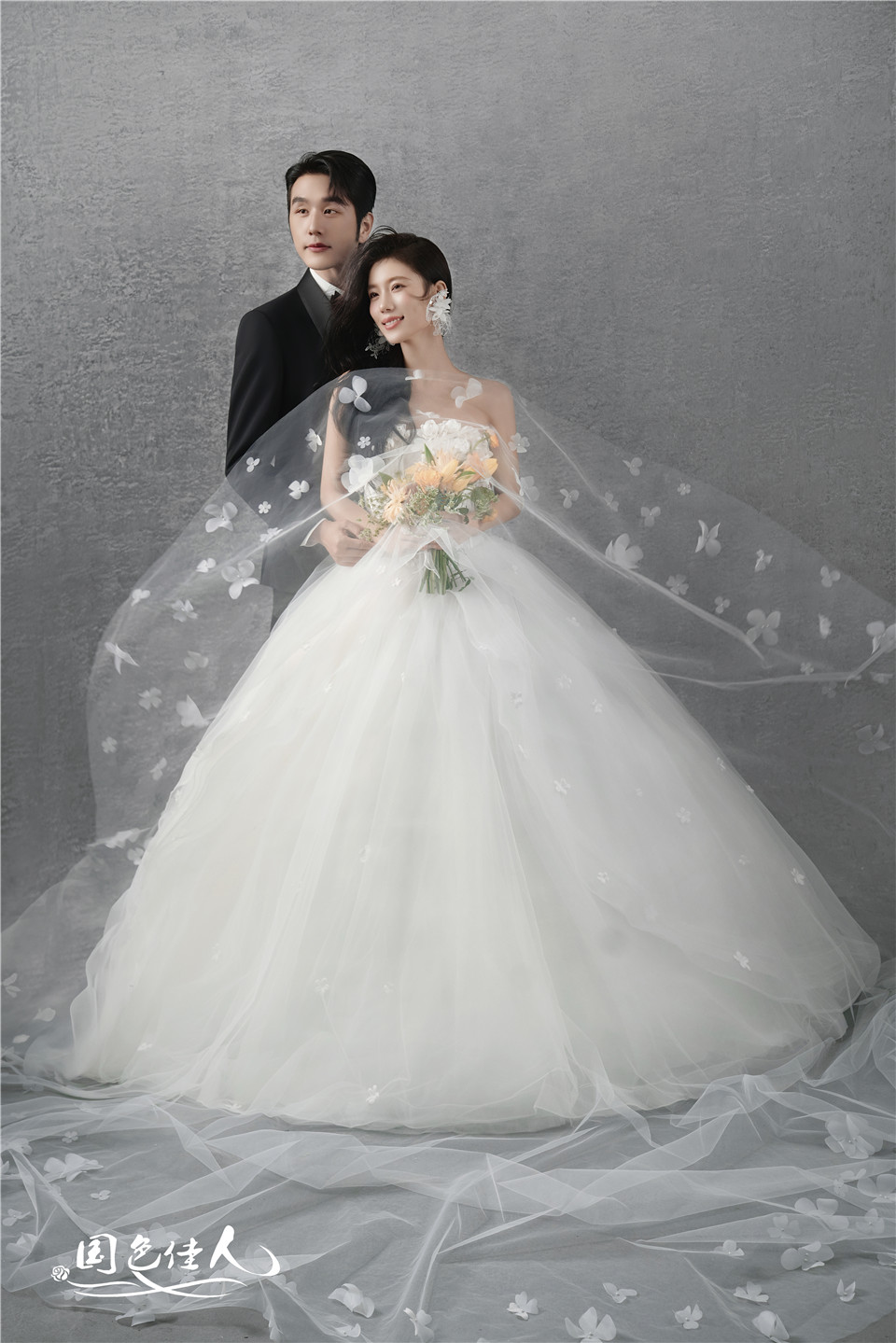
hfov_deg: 27.0
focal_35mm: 50
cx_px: 448
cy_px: 672
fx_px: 1866
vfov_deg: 39.6
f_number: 4.5
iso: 400
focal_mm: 50
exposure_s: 1/80
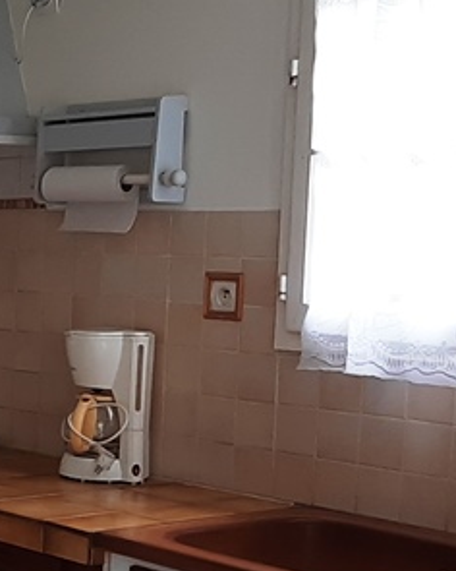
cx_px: -199
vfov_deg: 21.7
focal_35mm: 88
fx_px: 1485
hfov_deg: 16.2
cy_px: 370
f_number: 1.7
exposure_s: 1/50
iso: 50
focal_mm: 3.93
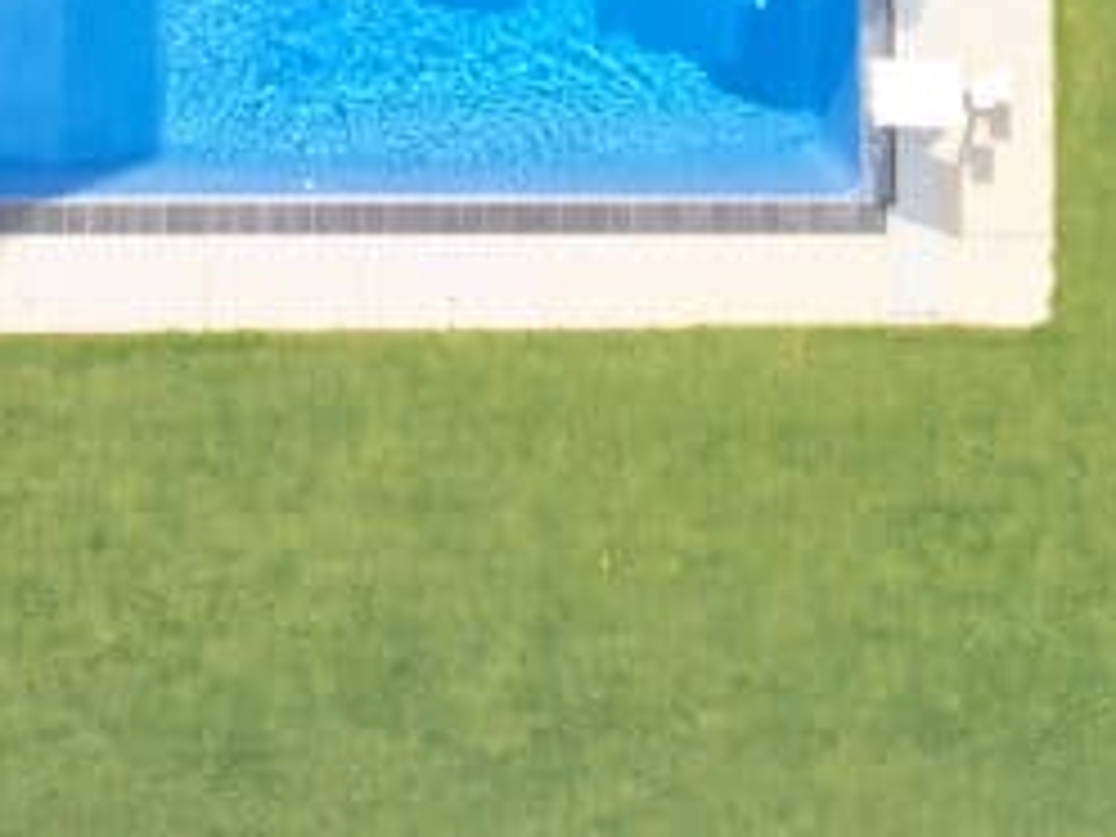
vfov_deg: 13.0
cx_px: 202
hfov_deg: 19.6
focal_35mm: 99
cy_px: -821
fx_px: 3192
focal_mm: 12.3
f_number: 5
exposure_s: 1/60
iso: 260
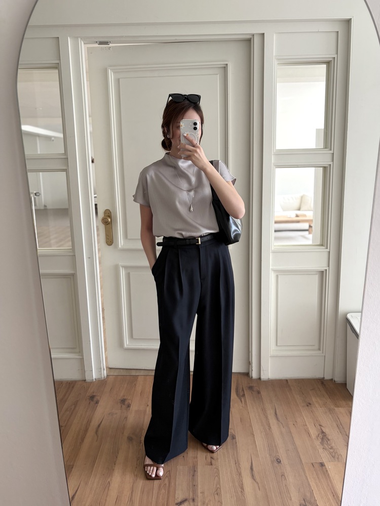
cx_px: 190
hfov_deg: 53.1
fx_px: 381
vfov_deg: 67.3
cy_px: 253
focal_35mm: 26
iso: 125
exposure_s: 1/117
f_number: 1.6
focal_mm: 5.96
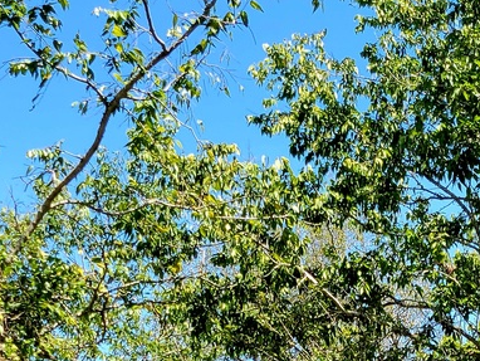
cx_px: 554
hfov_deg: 19.1
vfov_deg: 14.5
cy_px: 454
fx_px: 1360
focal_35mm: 98
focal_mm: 5.4
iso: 40
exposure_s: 1/714
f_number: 1.8
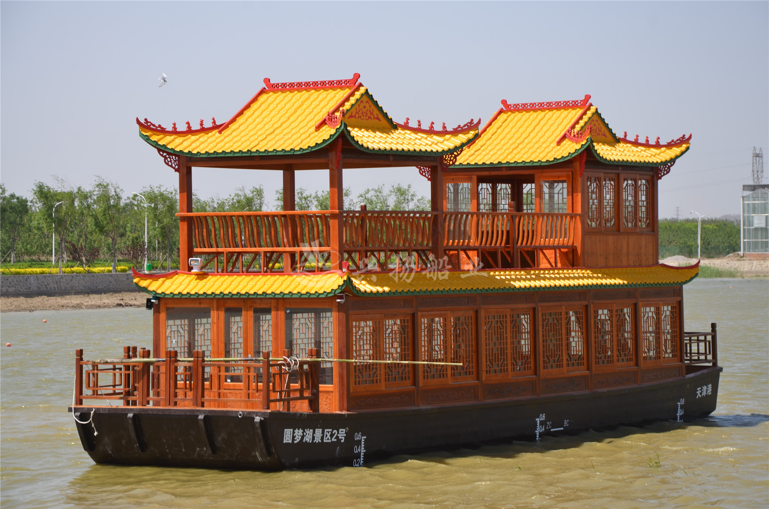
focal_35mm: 112
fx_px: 2398
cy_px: 254
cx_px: 384
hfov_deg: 18.2
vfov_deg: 12.1
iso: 100
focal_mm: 75
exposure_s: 1/250
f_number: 7.1
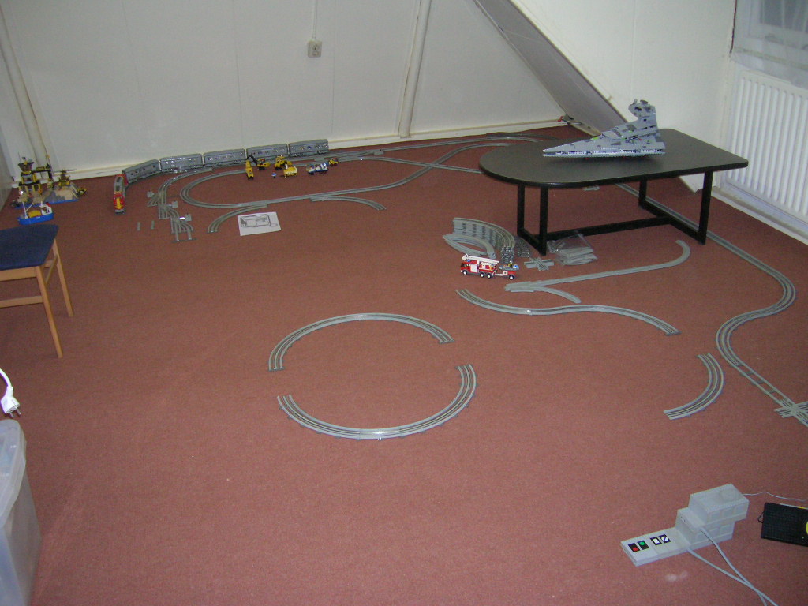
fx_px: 794
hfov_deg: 54.0
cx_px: 404
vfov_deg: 41.8
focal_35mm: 34
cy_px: 303
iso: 200
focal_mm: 5.7
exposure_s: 1/60.1
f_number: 2.9
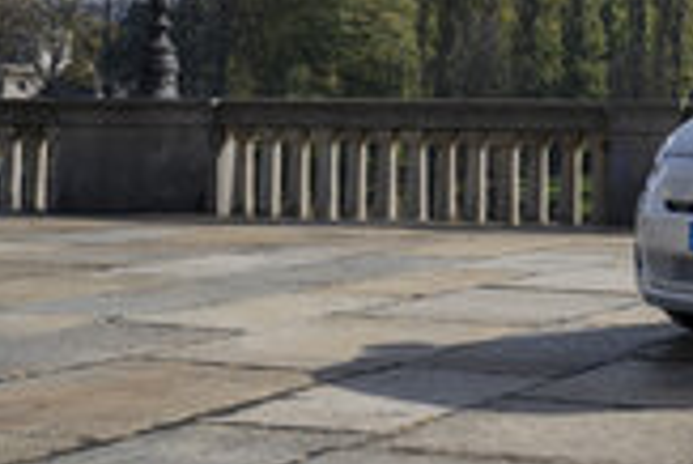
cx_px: 808
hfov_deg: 21.0
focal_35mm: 91
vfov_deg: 14.8
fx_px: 1753
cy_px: -23
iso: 200
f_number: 11
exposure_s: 1/400
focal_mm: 37
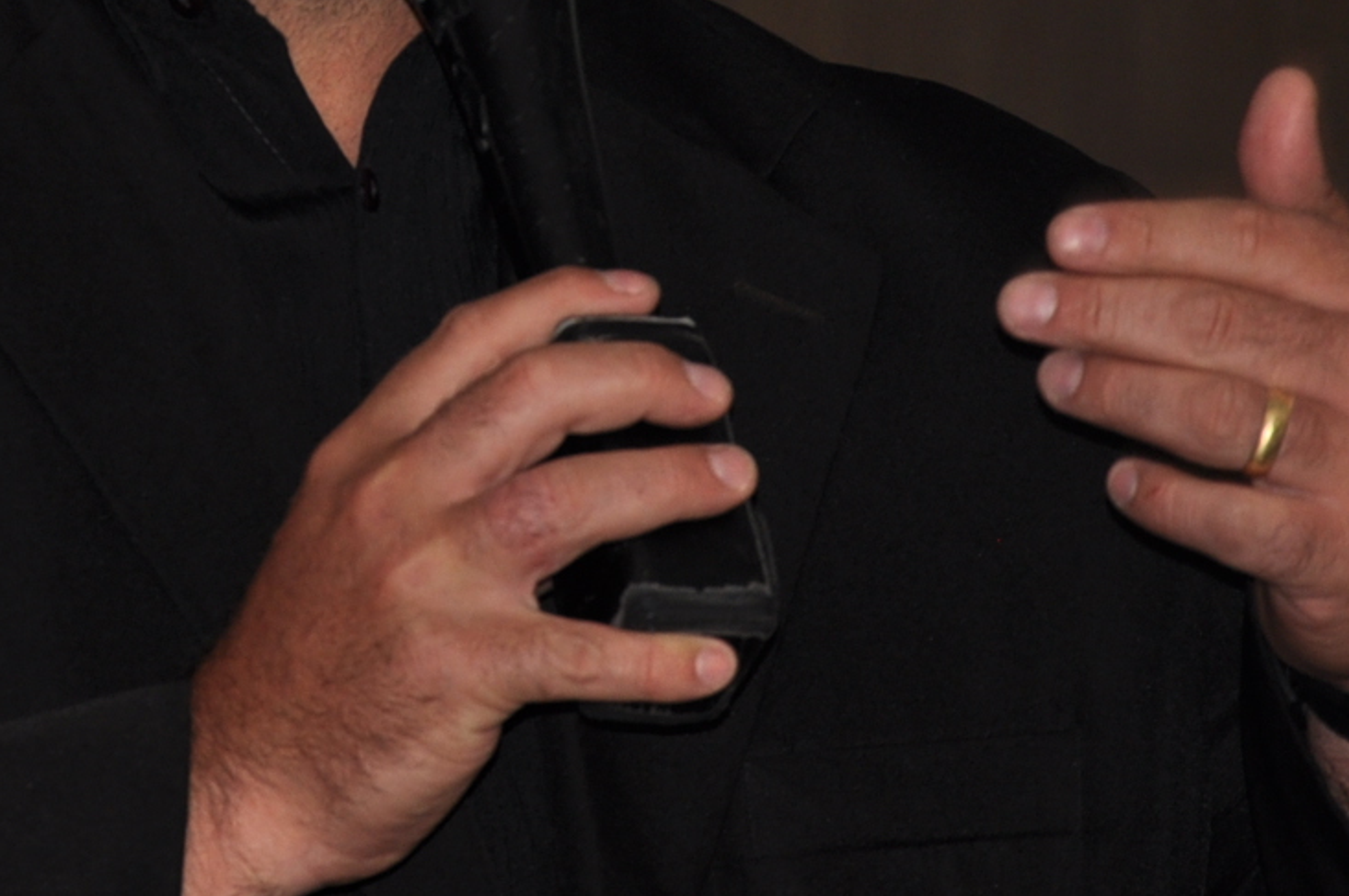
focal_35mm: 460
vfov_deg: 3.0
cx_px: 202
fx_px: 17235
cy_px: -52
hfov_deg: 4.5
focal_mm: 105
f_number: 5.6
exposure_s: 1/60
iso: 200
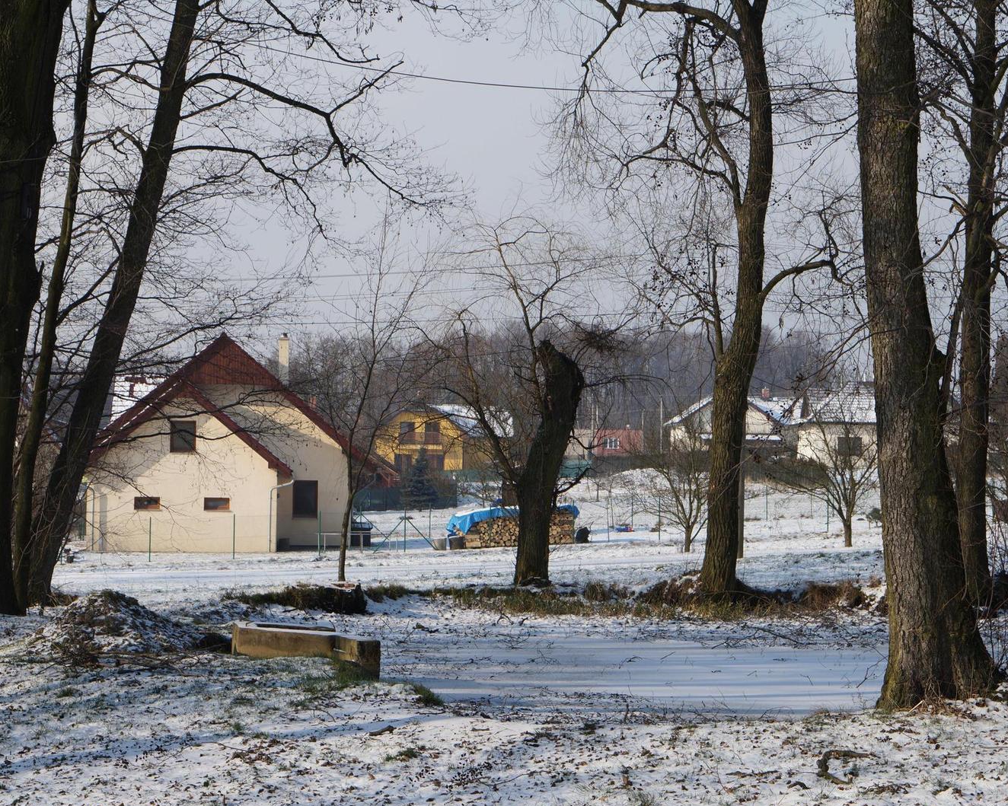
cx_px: 462
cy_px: 405
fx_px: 2536
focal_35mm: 85
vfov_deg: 18.1
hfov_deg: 22.5
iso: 100
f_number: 10
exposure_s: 1/160
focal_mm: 50
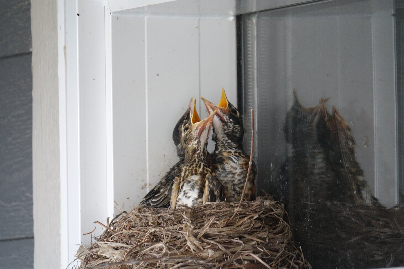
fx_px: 6733
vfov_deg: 2.3
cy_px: 134
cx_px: 202
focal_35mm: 600
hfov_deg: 3.4
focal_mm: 220
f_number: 4
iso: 800
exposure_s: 1/100
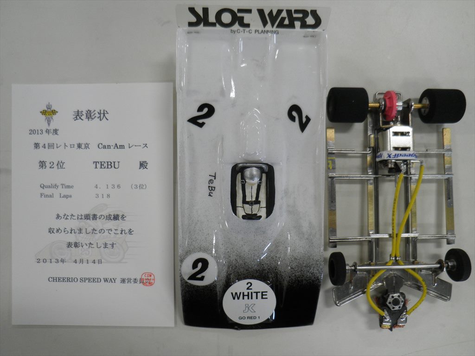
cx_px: 238
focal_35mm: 28
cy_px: 178
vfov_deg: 49.7
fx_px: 384
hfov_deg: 63.4
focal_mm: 5
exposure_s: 1/30
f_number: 3.2
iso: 160
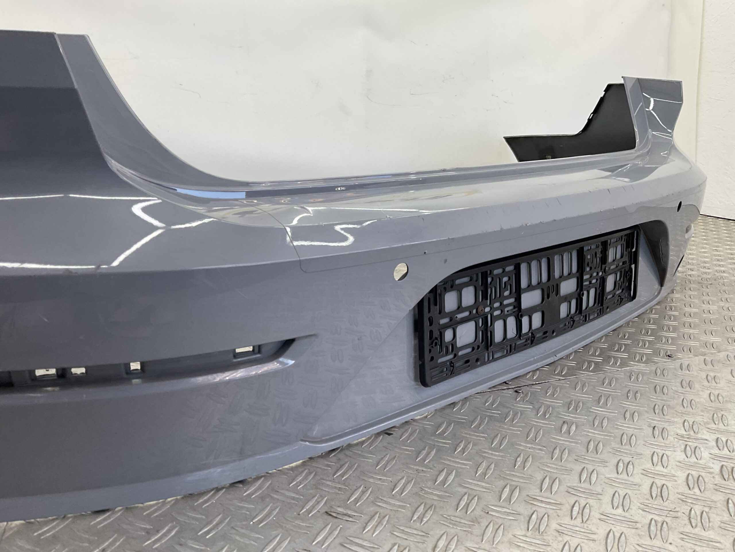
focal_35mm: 29
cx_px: 368
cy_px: 276
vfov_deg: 48.2
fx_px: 616
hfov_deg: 61.7
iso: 25
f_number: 1.8
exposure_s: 1/120
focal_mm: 3
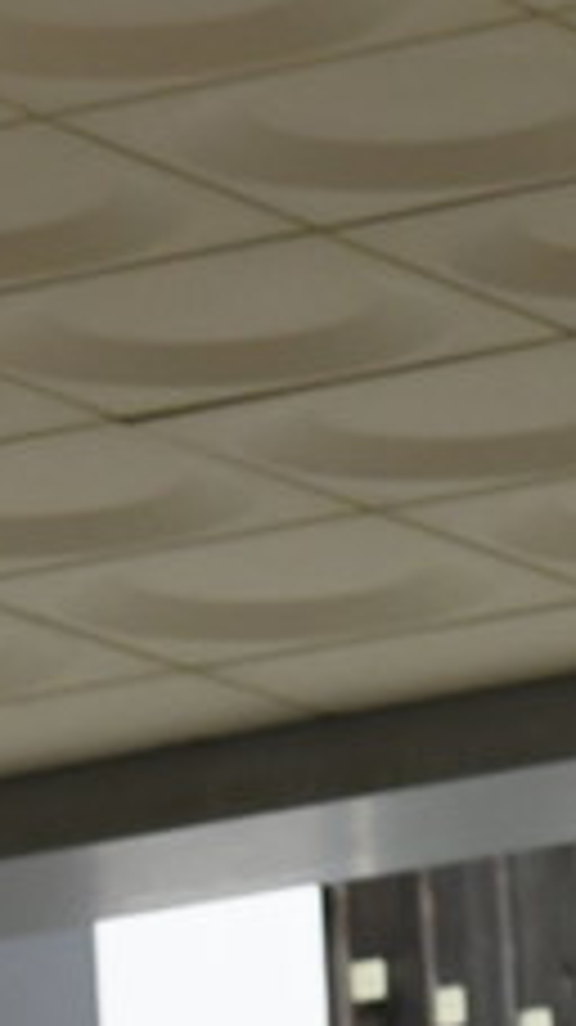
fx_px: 13107
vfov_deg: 4.4
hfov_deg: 2.5
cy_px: 1766
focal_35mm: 482
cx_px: -765
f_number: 6.3
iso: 800
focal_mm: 55
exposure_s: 1/1250
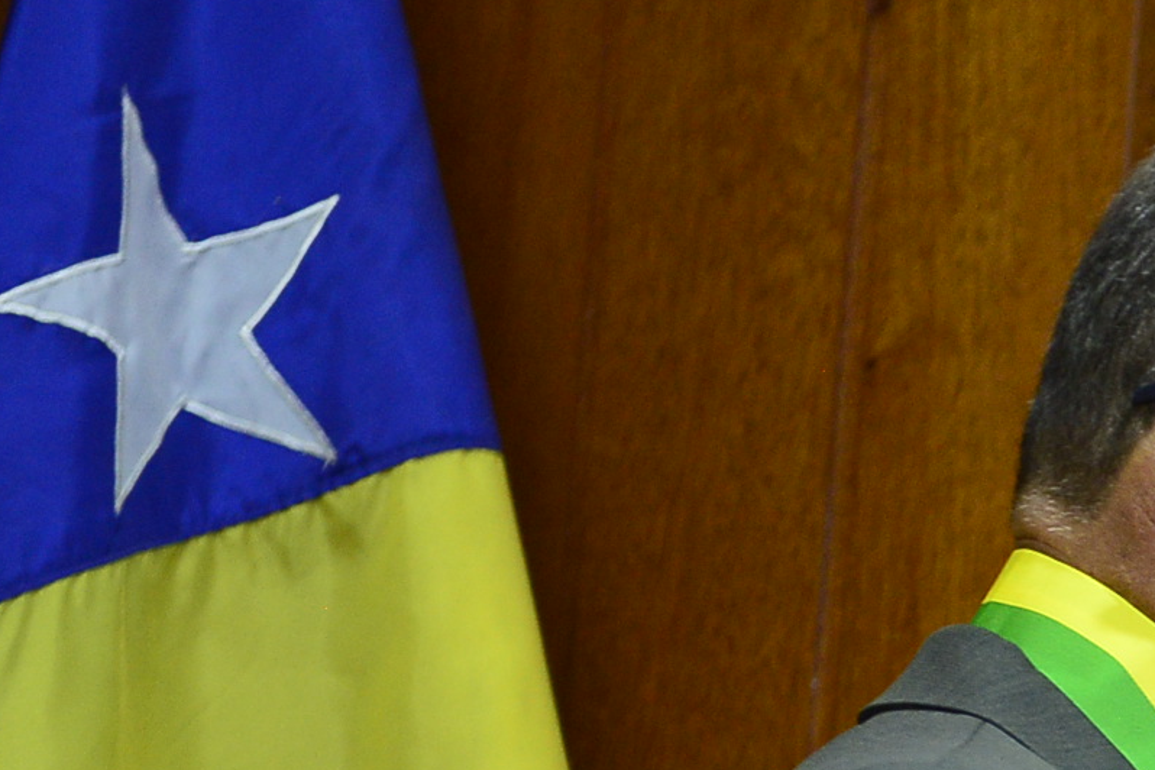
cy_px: 1072
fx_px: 8469
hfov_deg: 7.6
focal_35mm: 264
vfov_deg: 5.2
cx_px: 1786
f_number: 2.8
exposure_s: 1/125
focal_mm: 70
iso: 2000
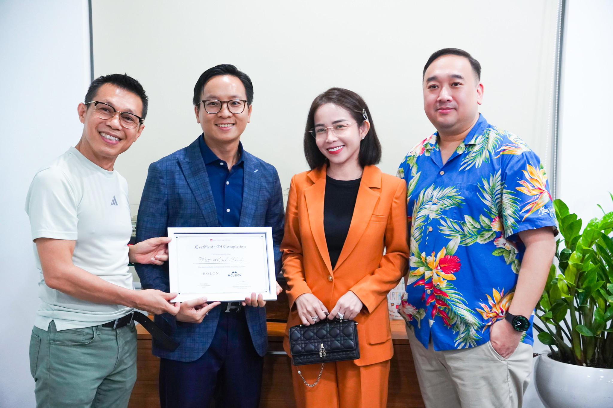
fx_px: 963
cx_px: 306
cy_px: 204
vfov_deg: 24.0
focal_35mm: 57
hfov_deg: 35.3
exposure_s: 1/160
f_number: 3.5
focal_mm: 37.7
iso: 1600
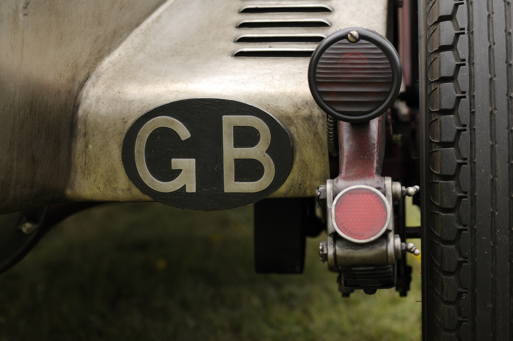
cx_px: 256
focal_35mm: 158
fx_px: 2242
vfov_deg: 8.7
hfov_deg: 13.1
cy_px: 170
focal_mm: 105
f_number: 4.5
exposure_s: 1/125
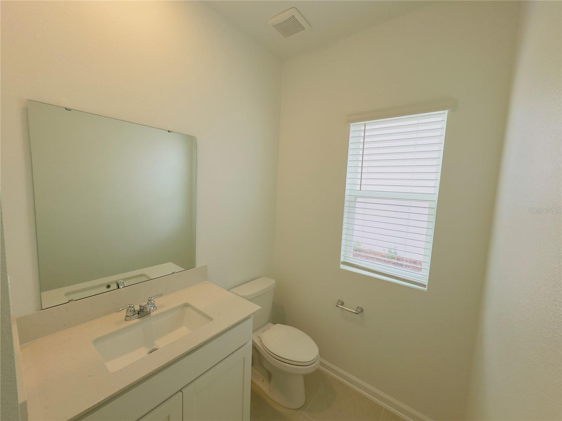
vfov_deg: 85.7
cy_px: 210
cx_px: 281
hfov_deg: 102.1
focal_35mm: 14
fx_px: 227
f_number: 2.2
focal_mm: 2.22
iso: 40
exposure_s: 1/161
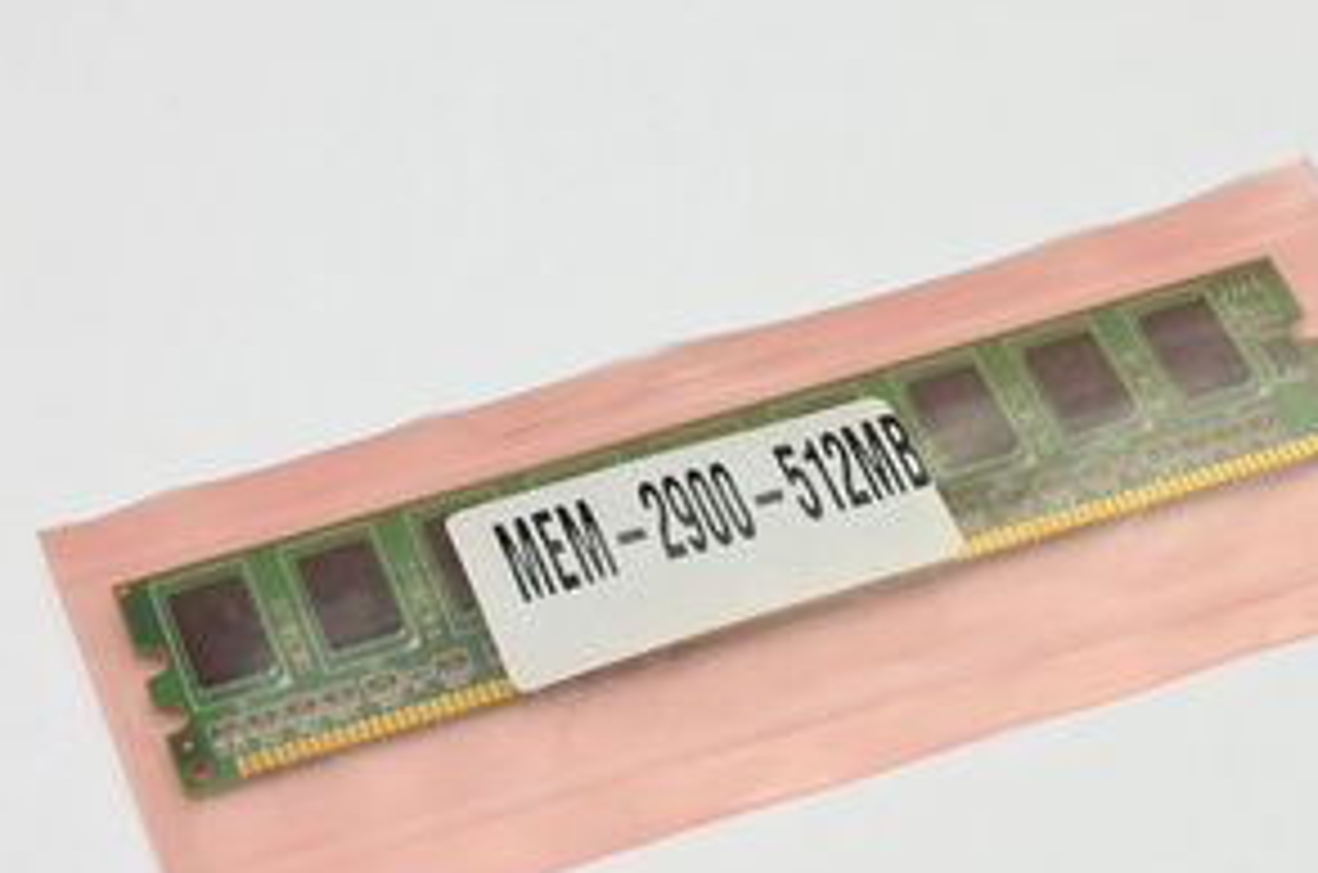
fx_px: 4384
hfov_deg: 17.1
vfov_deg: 11.4
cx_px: 832
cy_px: 513
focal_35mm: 120
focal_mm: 52
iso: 100
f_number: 10
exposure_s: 1/6
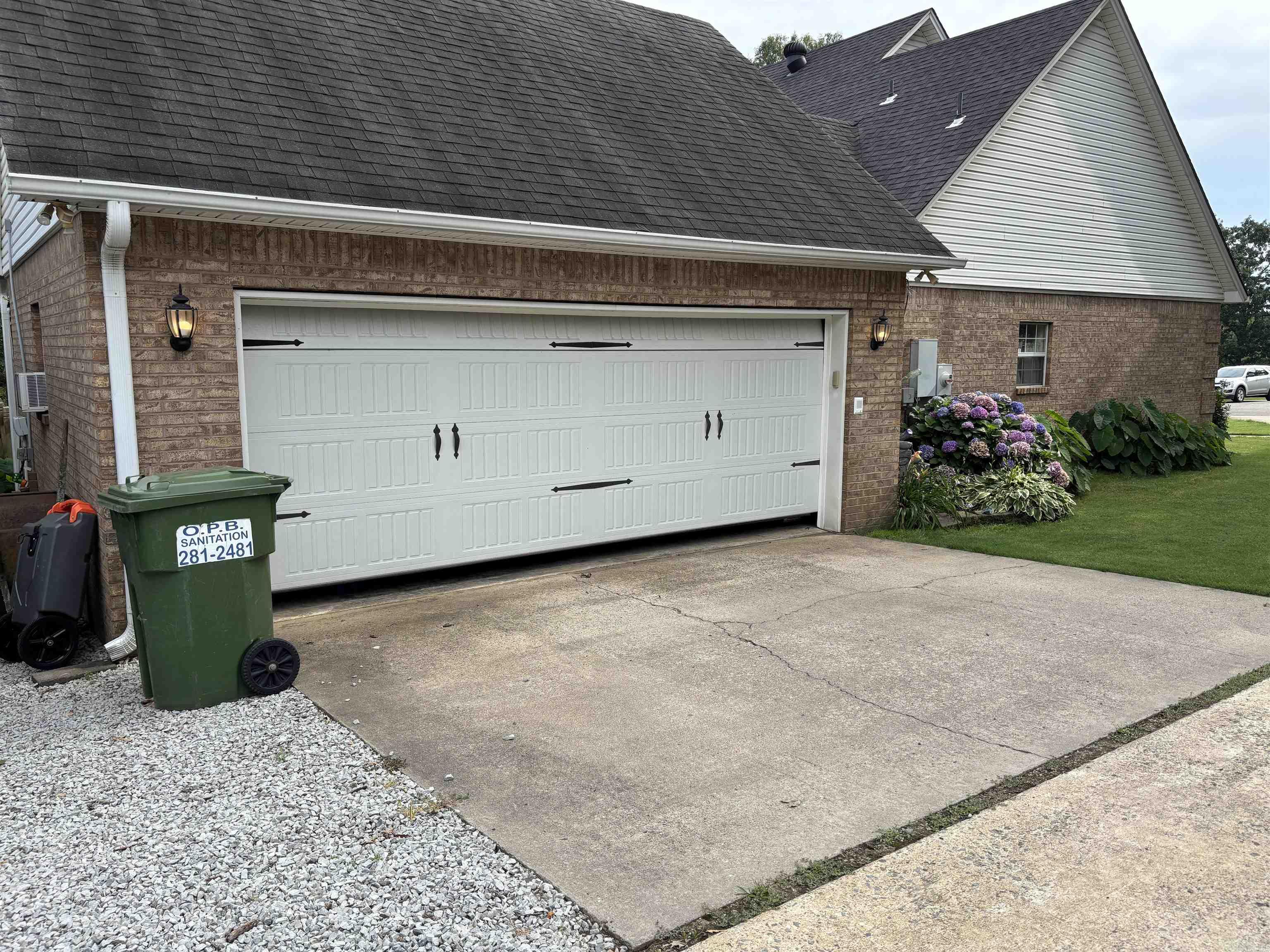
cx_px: 635
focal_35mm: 26
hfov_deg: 67.3
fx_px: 954
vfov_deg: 53.1
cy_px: 476
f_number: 1.6
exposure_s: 1/1080
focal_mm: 5.96
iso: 50
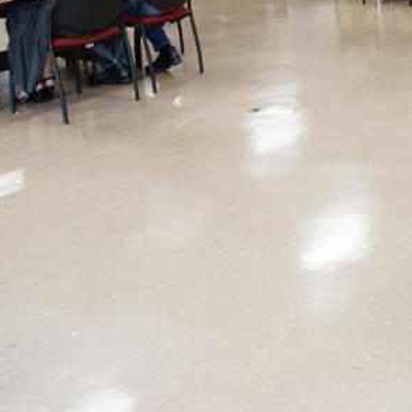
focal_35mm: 59
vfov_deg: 27.6
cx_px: 542
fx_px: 794
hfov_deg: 25.0
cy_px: 13
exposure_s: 1/160
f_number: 4
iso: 1600
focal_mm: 17
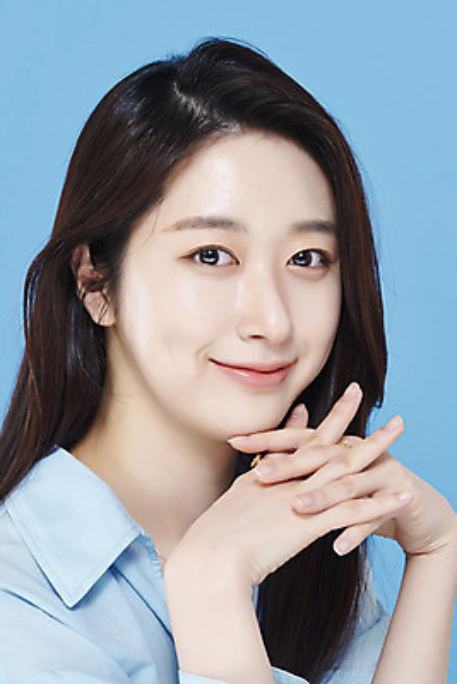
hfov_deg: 13.1
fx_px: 1997
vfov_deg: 19.4
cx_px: 228
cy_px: 342
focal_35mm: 105
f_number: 11
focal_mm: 105
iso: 64
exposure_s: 1/125
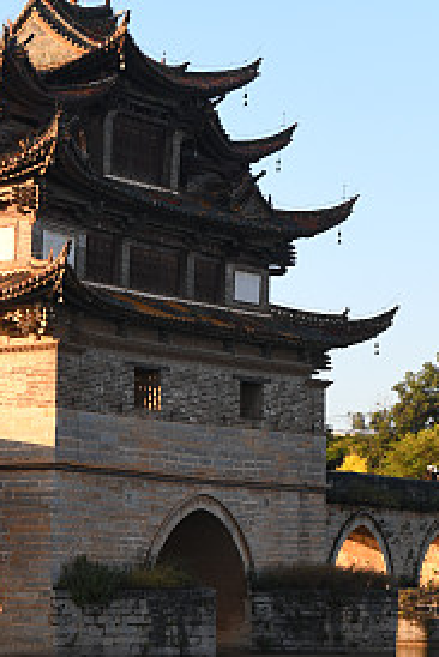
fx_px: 2557
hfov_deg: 9.6
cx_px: -157
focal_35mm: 140
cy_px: 614
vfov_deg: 14.5
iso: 200
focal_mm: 48
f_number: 7.1
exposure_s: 1/200
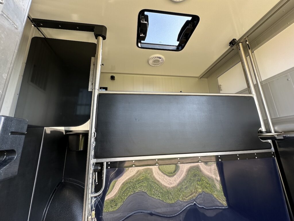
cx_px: 147
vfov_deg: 85.7
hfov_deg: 102.1
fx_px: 119
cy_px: 110
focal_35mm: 14
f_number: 2.2
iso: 50
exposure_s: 1/99
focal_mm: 2.22
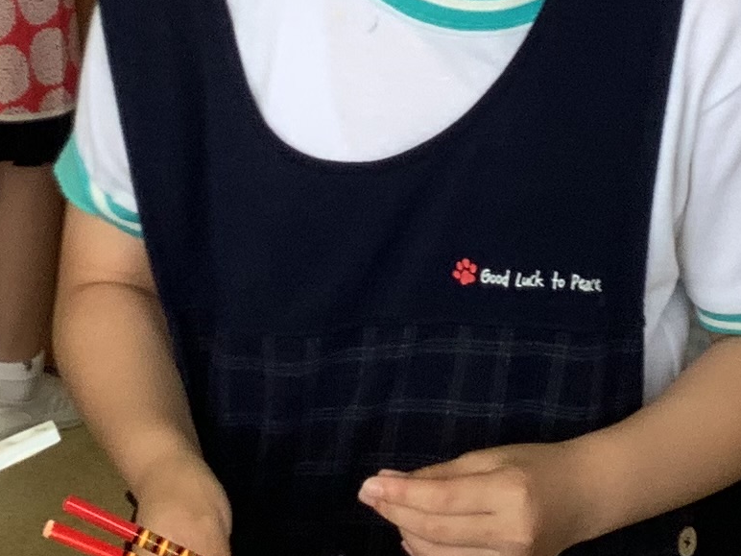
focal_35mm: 131
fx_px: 2804
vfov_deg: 11.2
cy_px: 35
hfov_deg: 15.1
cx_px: 362
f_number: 2.4
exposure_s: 1/163
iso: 25
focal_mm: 3.3
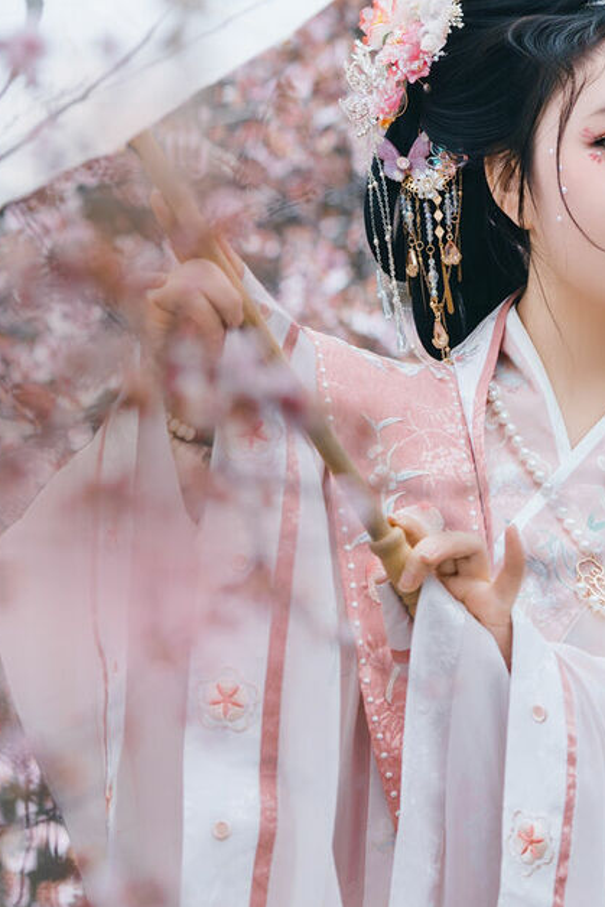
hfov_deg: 4.1
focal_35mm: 336
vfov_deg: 6.1
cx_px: 436
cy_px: -54
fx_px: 8465
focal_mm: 135
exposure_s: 1/125
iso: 100
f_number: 4
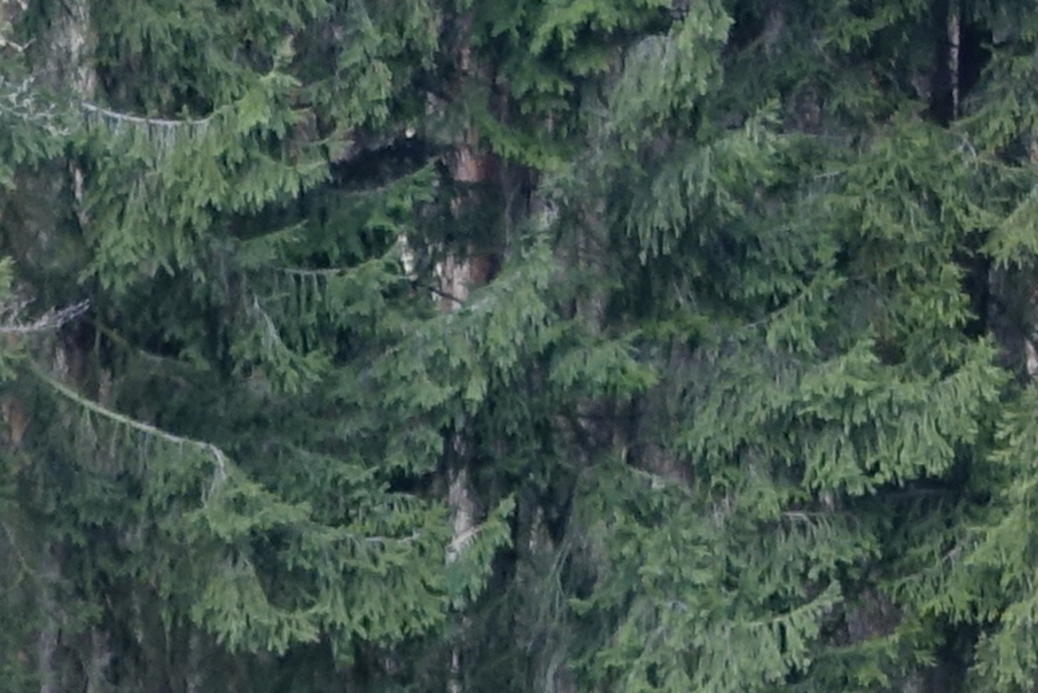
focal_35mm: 494
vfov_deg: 2.8
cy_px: 1240
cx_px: -284
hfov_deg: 4.2
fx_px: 14245
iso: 125
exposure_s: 1/80
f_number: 3.2
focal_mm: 25.7
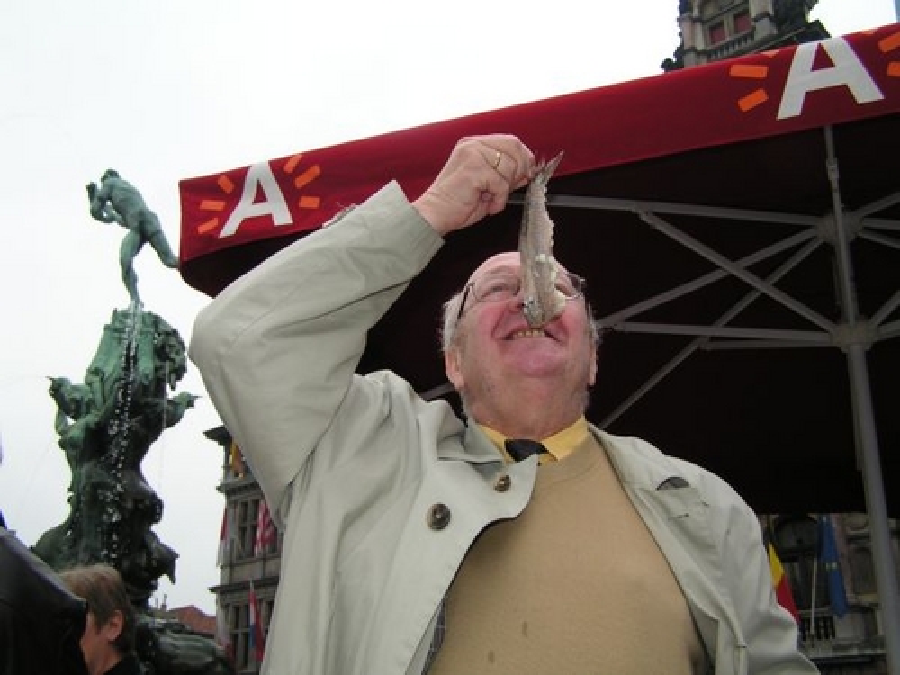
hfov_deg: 49.0
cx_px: 450
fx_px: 988
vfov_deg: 37.7
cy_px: 338
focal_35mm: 38
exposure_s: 1/1000
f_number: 2.8
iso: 50
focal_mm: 6.3
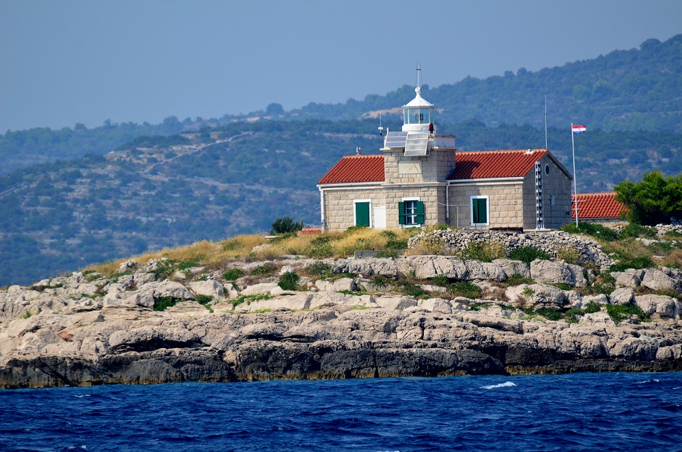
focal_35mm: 405
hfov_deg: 5.1
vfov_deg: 3.4
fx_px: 7654
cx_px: 341
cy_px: 226
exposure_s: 1/2000
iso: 400
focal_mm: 270
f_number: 5.6
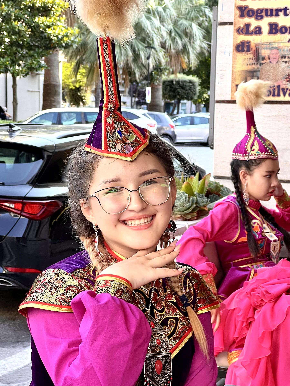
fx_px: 860
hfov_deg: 19.1
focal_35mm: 77
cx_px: 145
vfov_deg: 25.3
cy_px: 193
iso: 50
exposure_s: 1/99
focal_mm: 9
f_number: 2.8
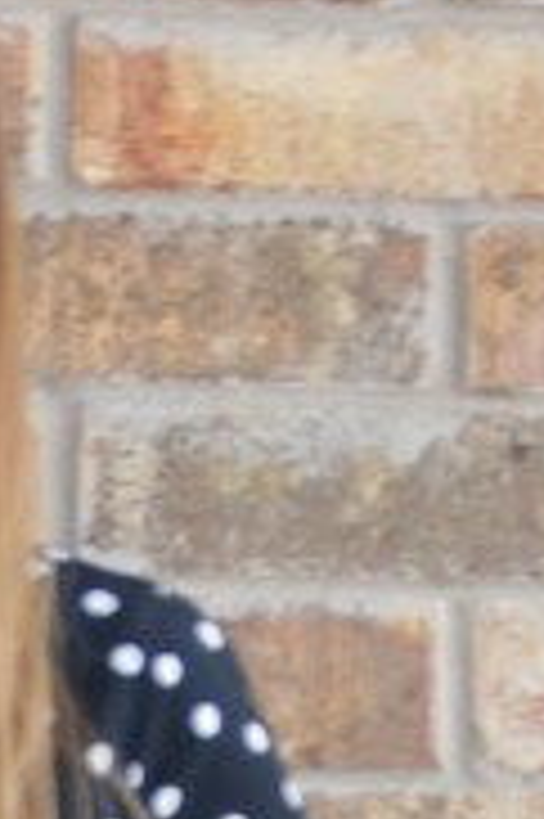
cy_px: 2025
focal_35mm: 677
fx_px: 15373
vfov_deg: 3.0
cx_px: -106
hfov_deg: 2.0
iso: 560
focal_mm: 80
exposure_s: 1/125
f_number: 4.5
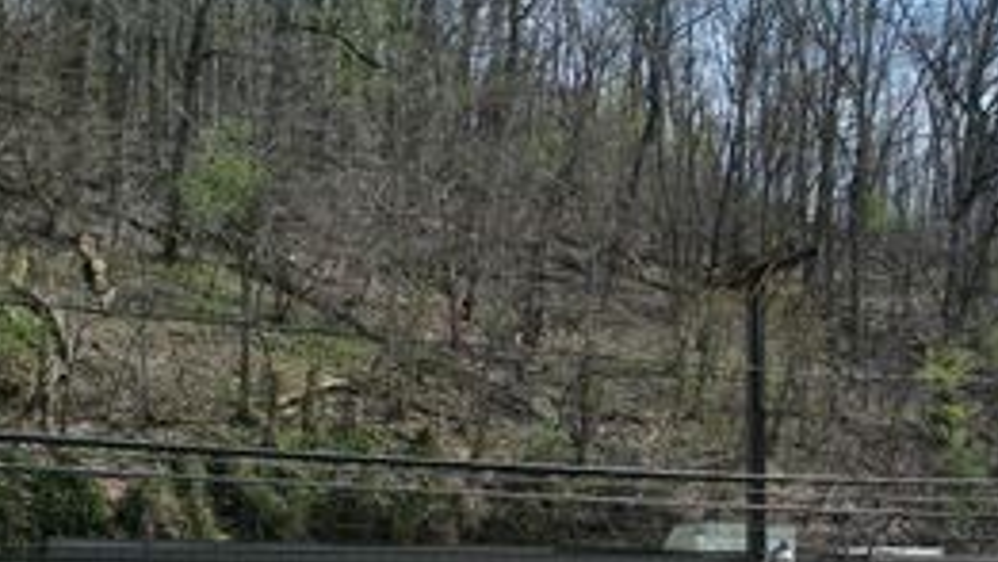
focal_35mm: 50
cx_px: 925
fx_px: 1324
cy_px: 644
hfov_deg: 38.1
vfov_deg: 22.4
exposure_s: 1/3200
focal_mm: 6.72
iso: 140
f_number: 1.7
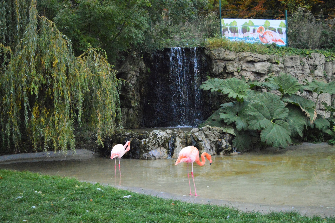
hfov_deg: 45.0
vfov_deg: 30.8
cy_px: 112
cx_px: 168
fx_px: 404
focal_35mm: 44
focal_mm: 29
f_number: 4.2
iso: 6400
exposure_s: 1/1600
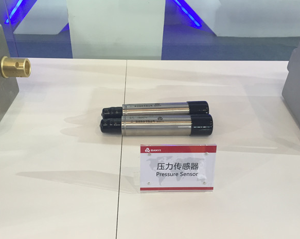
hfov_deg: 52.8
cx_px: 140
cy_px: 123
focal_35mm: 34
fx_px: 302
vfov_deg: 43.3
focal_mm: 4.15
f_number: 2.2
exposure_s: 1/30
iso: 40
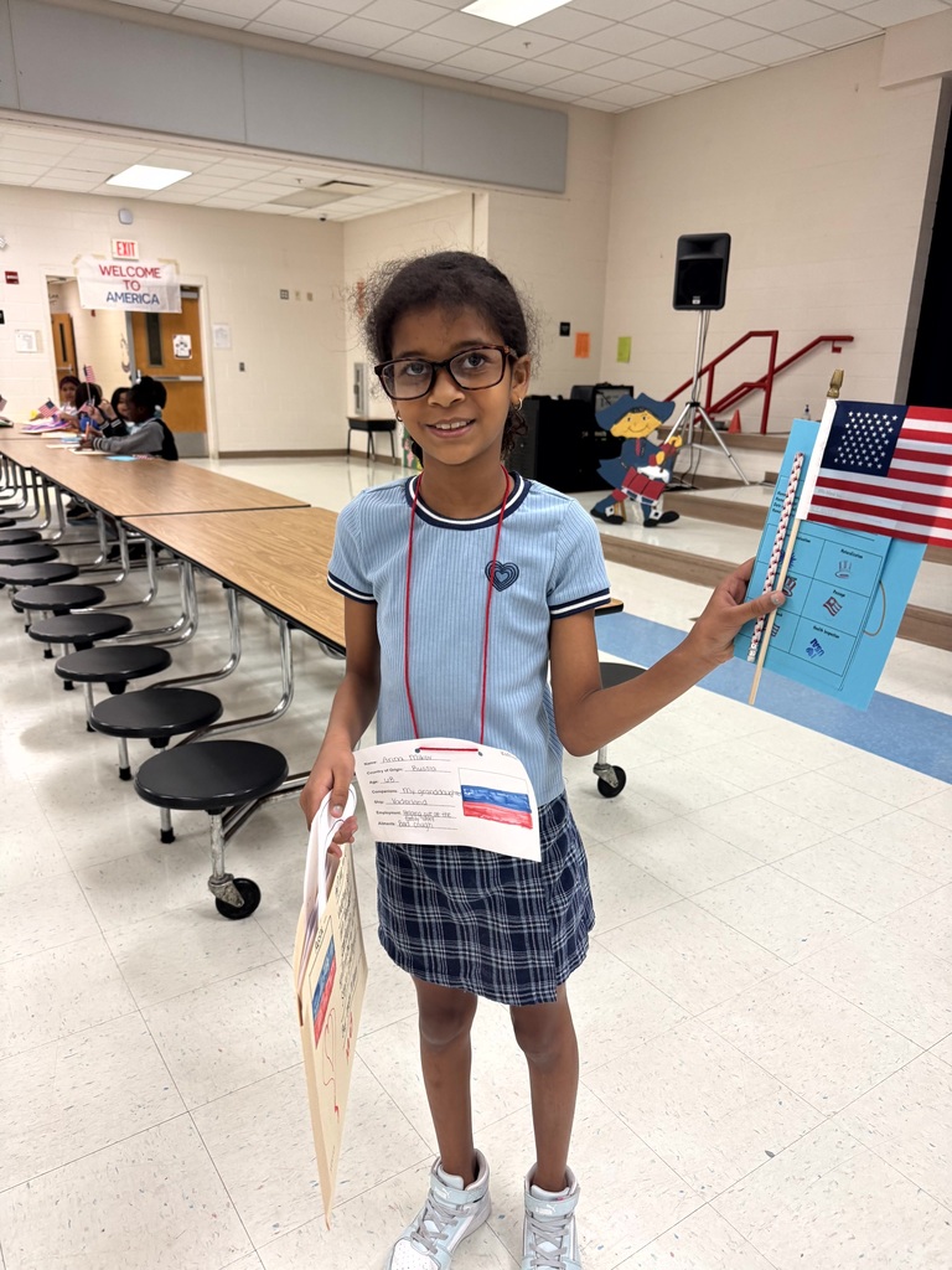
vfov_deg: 71.6
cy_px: 635
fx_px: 880
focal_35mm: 24
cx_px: 476
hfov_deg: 56.8
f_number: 1.78
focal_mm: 6.76
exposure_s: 1/120
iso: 200
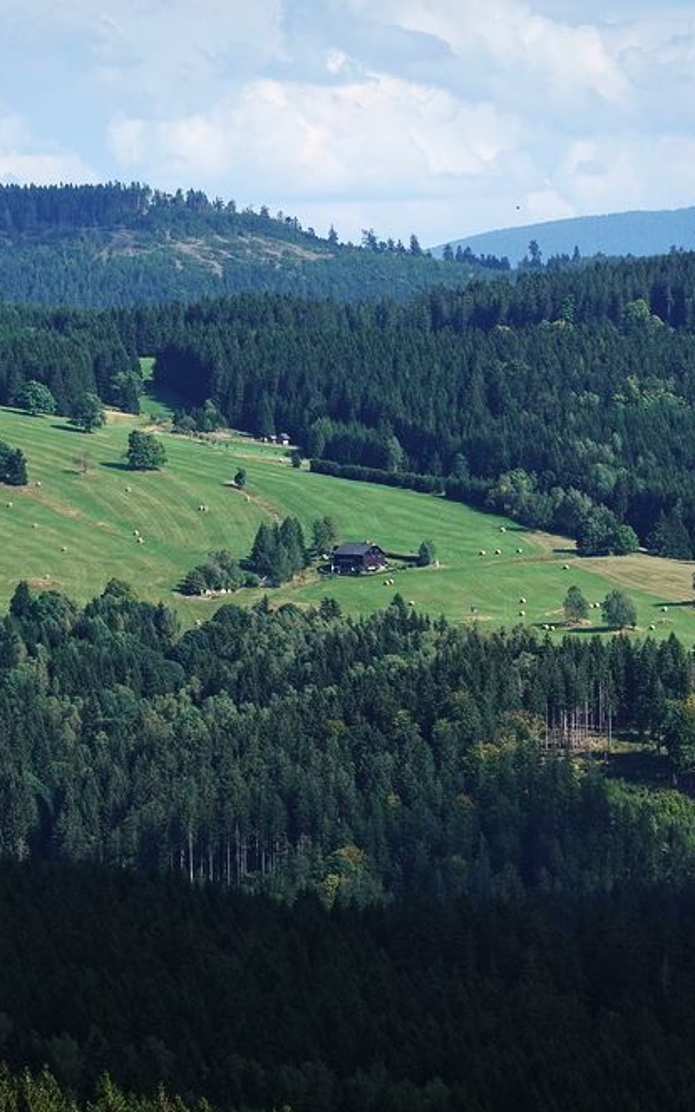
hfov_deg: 5.4
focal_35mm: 244
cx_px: 159
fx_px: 7395
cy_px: 557
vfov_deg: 8.6
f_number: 4.5
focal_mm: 57.82
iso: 125
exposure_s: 1/1000
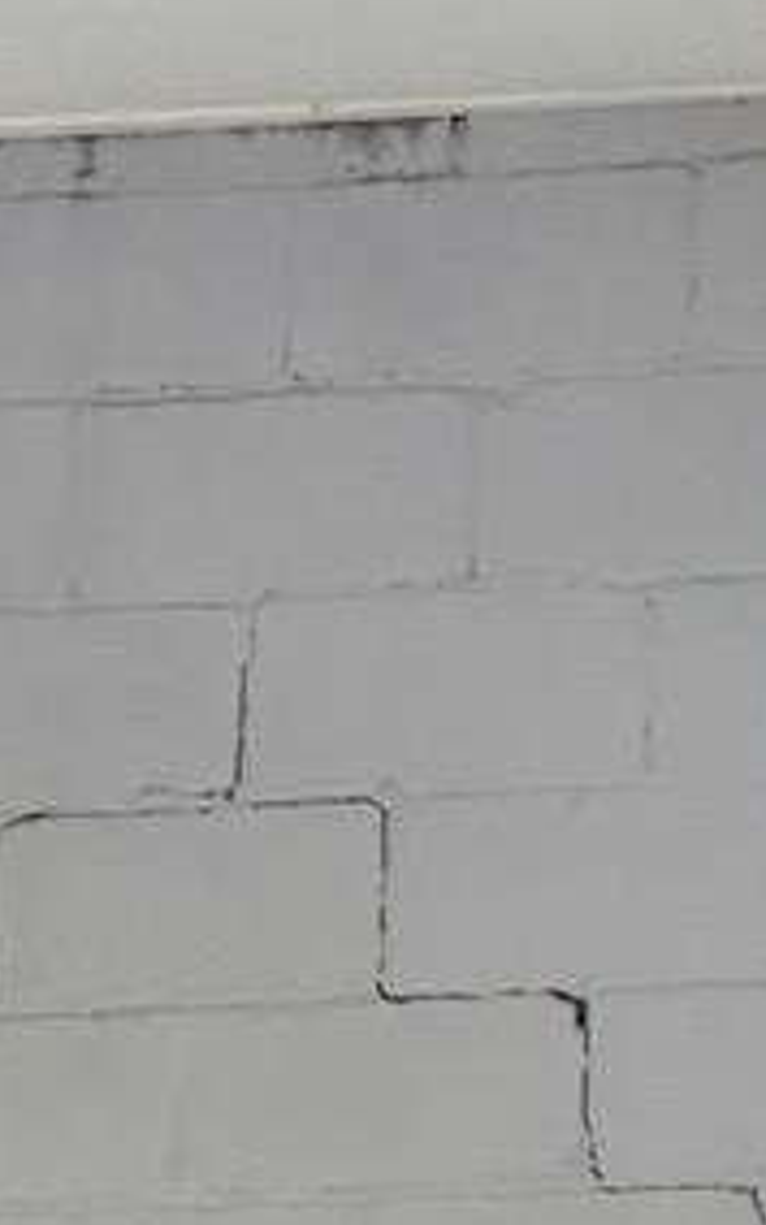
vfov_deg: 10.4
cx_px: -1259
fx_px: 6143
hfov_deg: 6.7
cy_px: 2563
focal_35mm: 184
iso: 200
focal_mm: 6.76
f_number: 1.78
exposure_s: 1/74
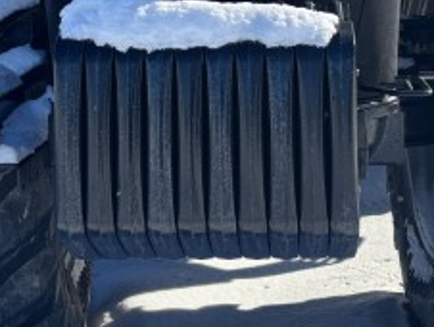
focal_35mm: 92
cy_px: -77
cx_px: 234
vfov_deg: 15.4
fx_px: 1155
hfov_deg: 21.3
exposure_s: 1/4425
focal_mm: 5.96
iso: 50
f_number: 1.6
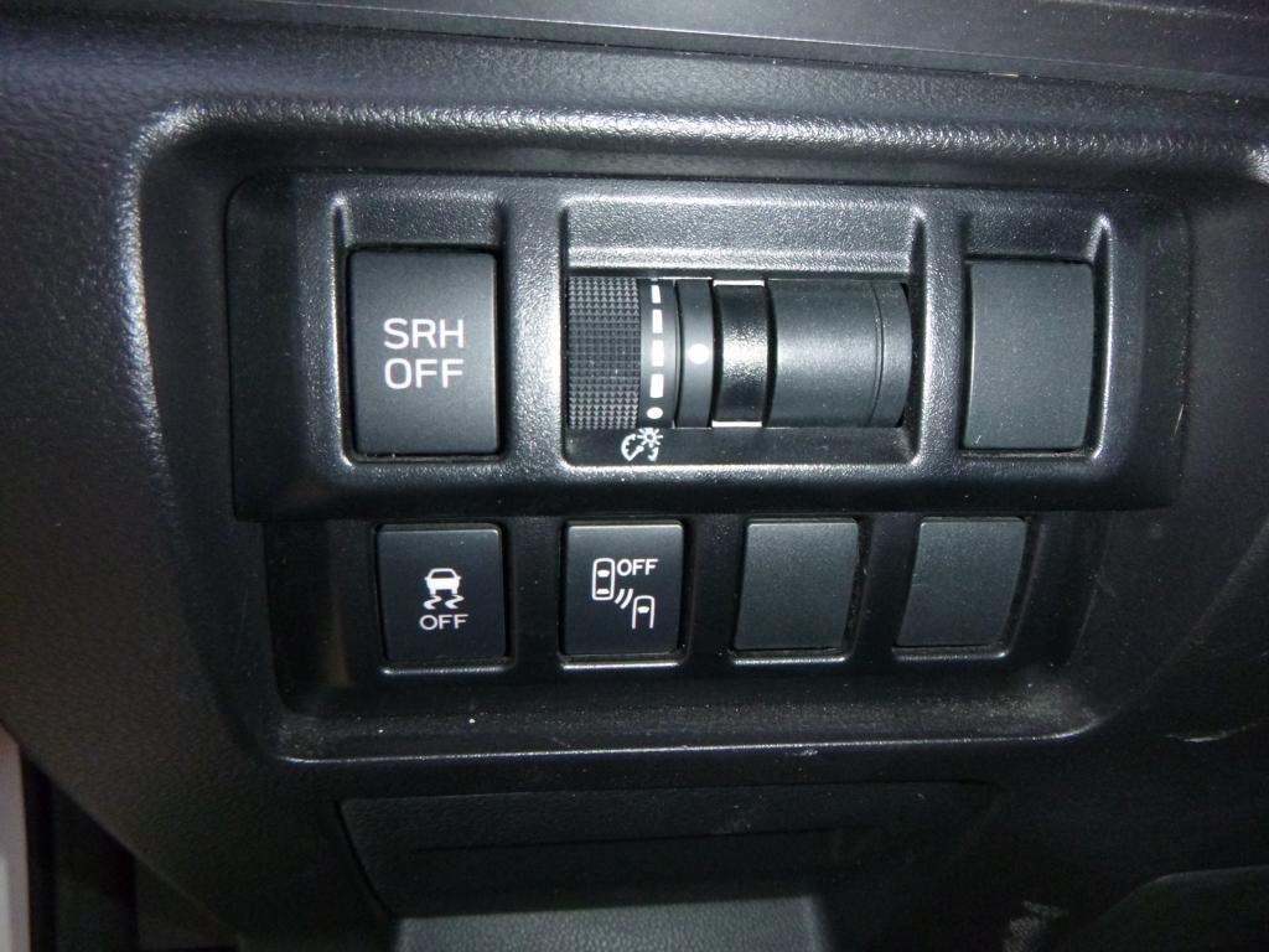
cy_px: 476
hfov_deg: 69.4
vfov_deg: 54.9
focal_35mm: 25
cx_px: 634
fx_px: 916
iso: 400
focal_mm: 4.5
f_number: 3.9
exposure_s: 1/60
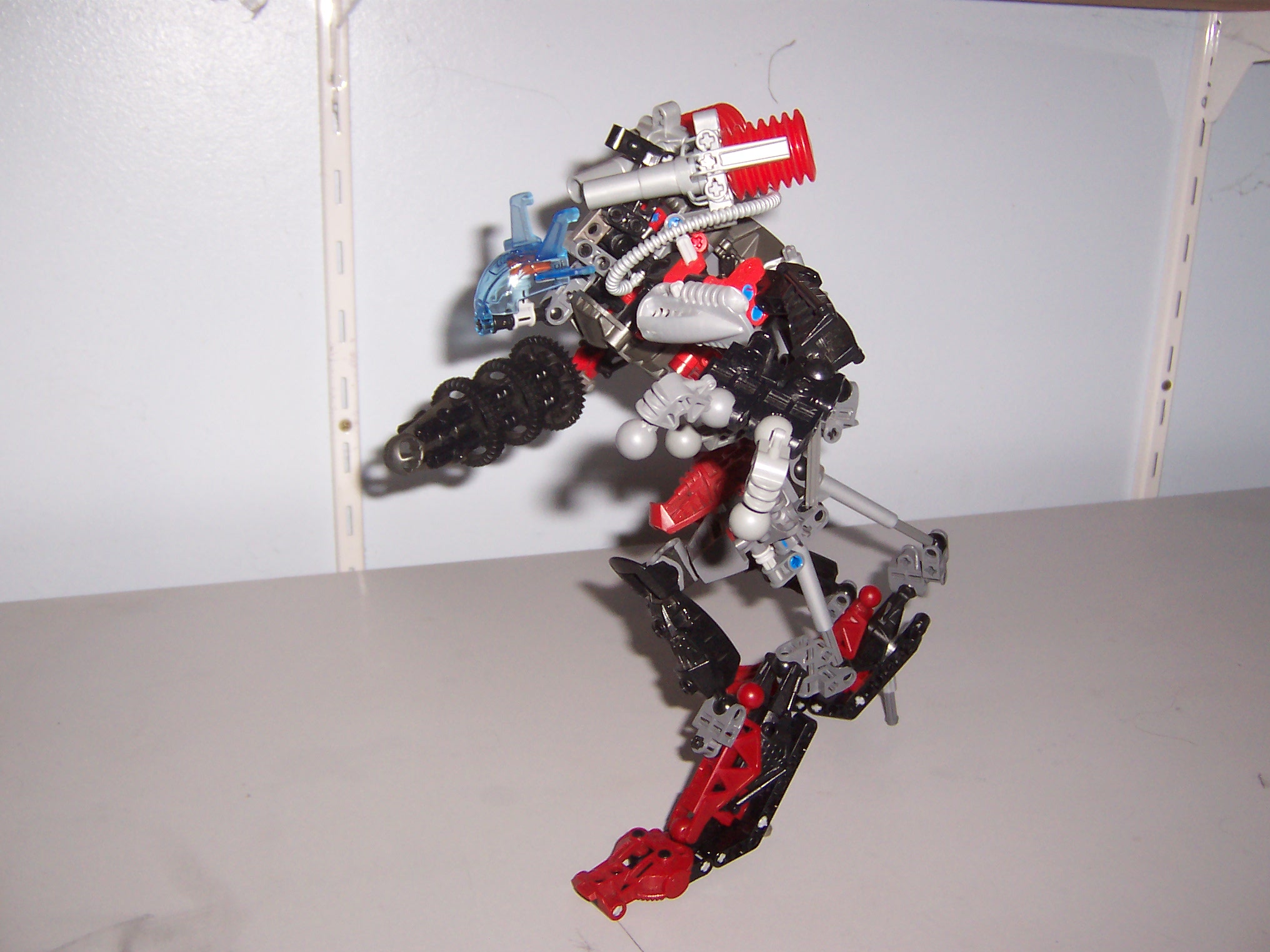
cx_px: 635
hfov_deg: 51.4
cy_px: 476
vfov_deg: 39.7
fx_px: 1321
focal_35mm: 36
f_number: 2.8
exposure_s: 1/60
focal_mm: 5.6
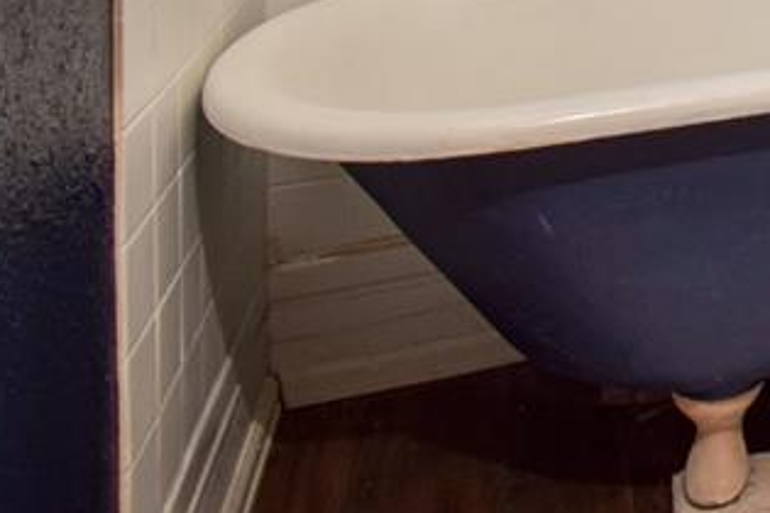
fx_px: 1147
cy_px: -310
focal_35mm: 54
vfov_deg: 20.5
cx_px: 1142
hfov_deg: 26.9
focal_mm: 11
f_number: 13
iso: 320
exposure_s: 1/60
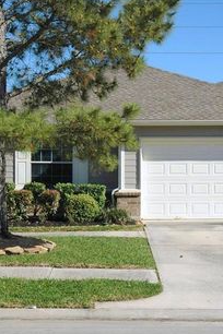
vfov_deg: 23.7
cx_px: 129
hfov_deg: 15.9
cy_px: 179
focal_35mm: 86
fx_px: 797
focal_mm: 35
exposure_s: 1/2500
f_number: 4.2
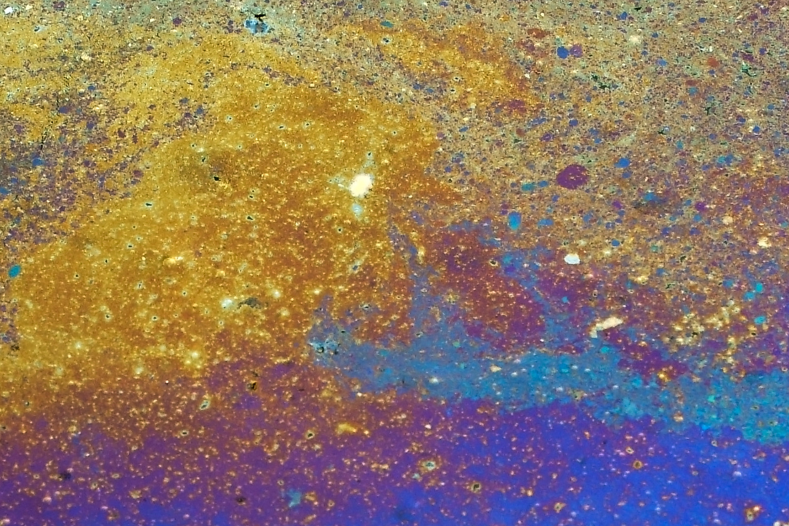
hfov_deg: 3.3
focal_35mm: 621
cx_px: 217
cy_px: 1092
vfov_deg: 2.2
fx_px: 13609
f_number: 8
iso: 100
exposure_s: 1/160
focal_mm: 100
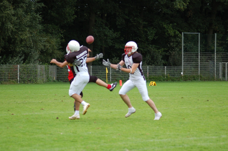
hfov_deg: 12.5
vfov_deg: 8.3
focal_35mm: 165
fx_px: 1043
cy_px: 76
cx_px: 114
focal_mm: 110
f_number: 4.2
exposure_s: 1/640
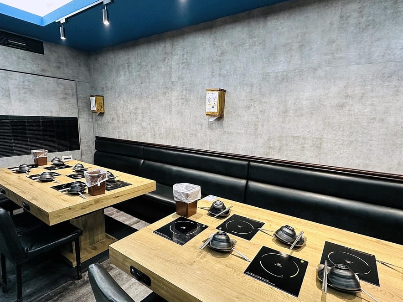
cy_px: 164
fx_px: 221
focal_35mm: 19
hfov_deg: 84.7
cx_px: 199
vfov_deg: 68.5
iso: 320
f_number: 2.2
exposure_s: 1/60
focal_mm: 2.22
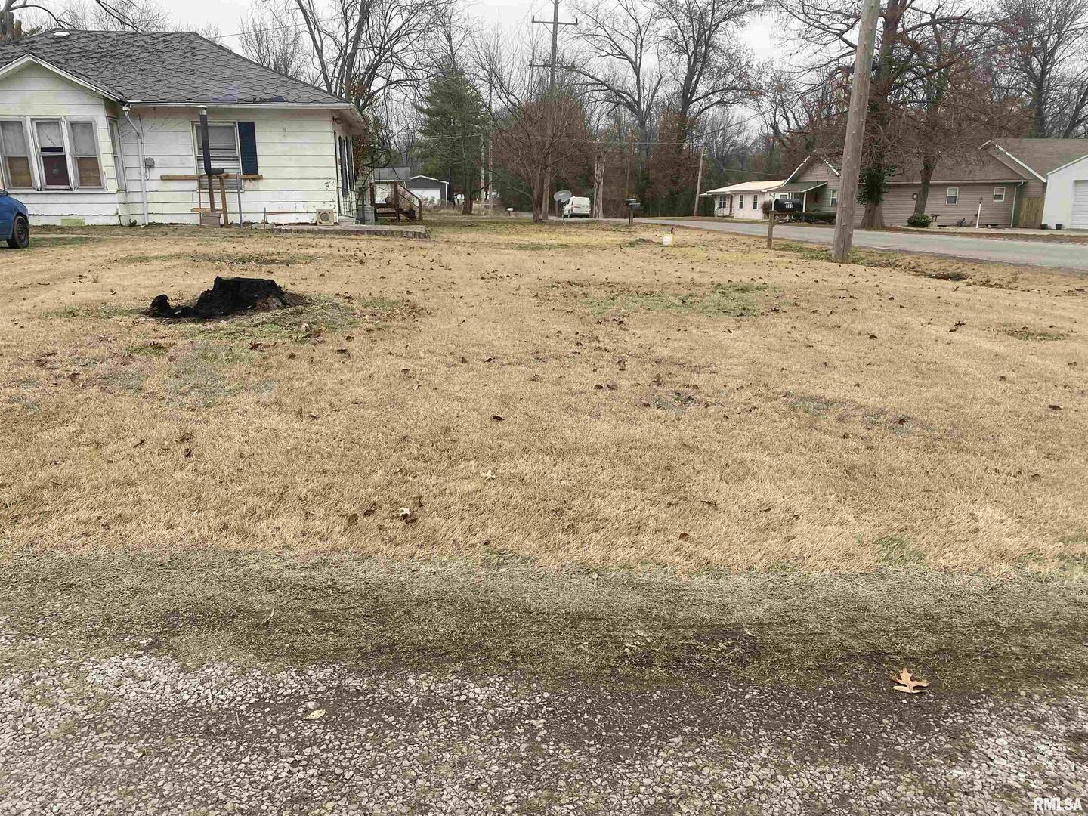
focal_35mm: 26
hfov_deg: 67.3
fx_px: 817
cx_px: 544
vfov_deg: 53.1
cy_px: 408
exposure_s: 1/576
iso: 32
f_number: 1.8
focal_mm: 4.25
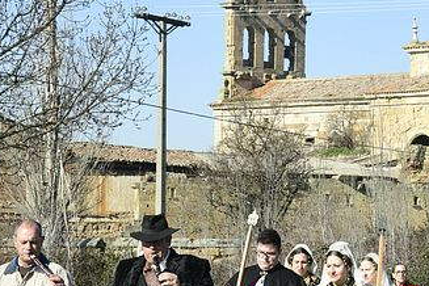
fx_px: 2169
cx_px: 286
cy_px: 203
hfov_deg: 11.3
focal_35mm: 182
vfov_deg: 7.5
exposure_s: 1/160
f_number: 11
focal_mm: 70
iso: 160
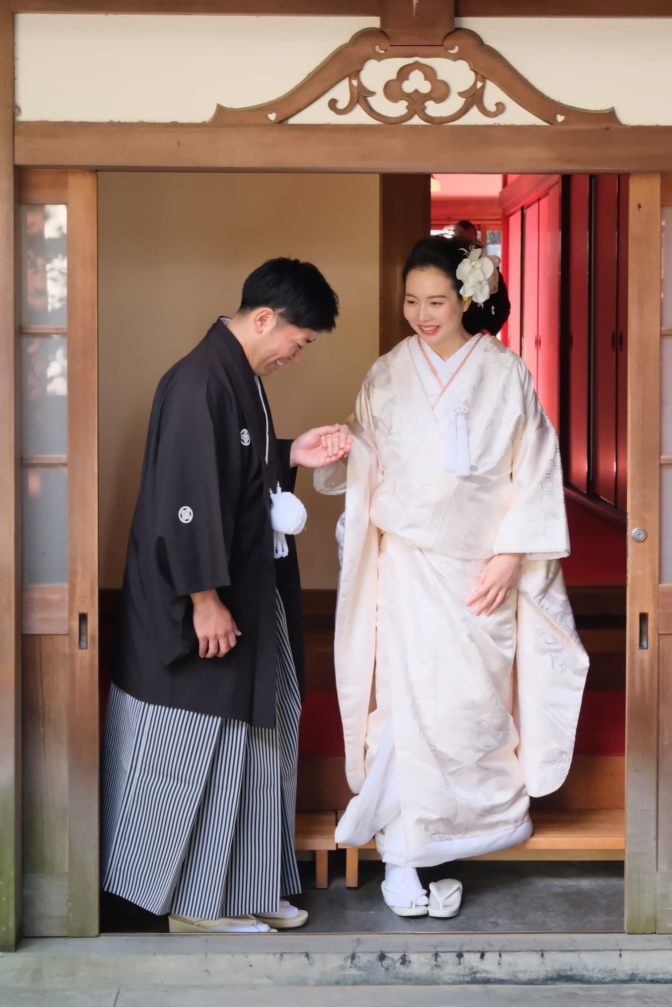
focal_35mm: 64
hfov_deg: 21.2
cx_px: 336
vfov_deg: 31.4
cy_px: 504
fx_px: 1791
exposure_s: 1/80
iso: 1600
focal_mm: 42.9
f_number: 5.6
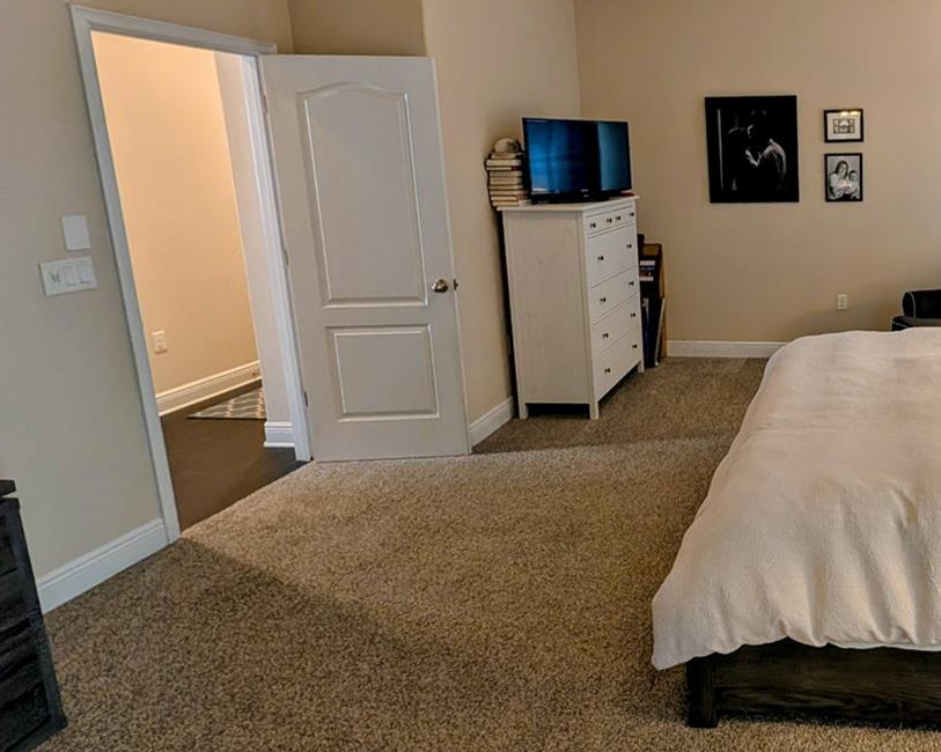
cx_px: 819
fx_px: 640
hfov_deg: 62.7
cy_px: 283
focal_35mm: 23
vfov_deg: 60.1
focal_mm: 2.02
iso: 90
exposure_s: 1/60
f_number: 1.7
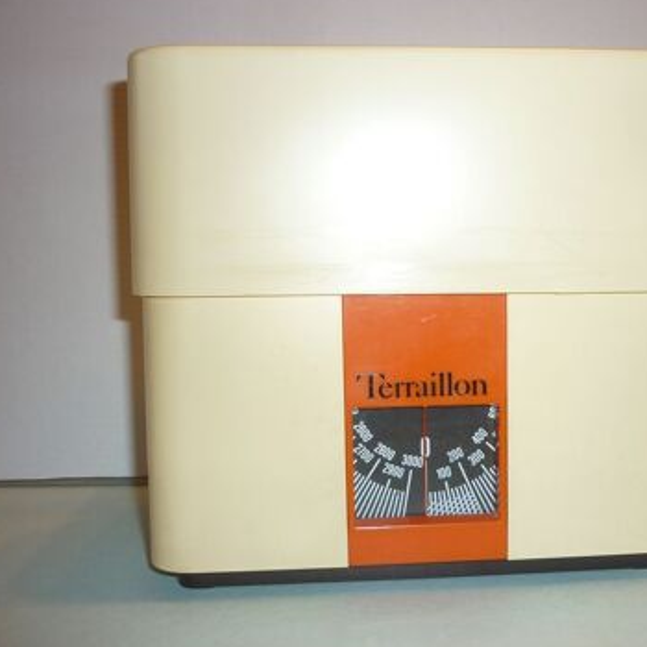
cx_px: 421
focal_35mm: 40
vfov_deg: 41.9
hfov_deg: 41.4
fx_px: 846
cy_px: 320
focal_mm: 5.5
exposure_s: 1/30
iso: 100
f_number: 2.8
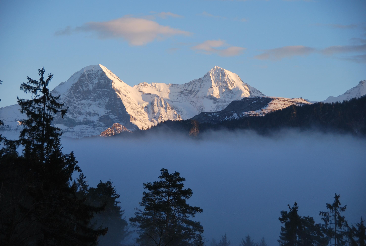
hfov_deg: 16.0
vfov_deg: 10.8
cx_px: 183
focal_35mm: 128
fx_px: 1299
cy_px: 123
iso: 200
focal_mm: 85
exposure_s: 1/320
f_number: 5.6
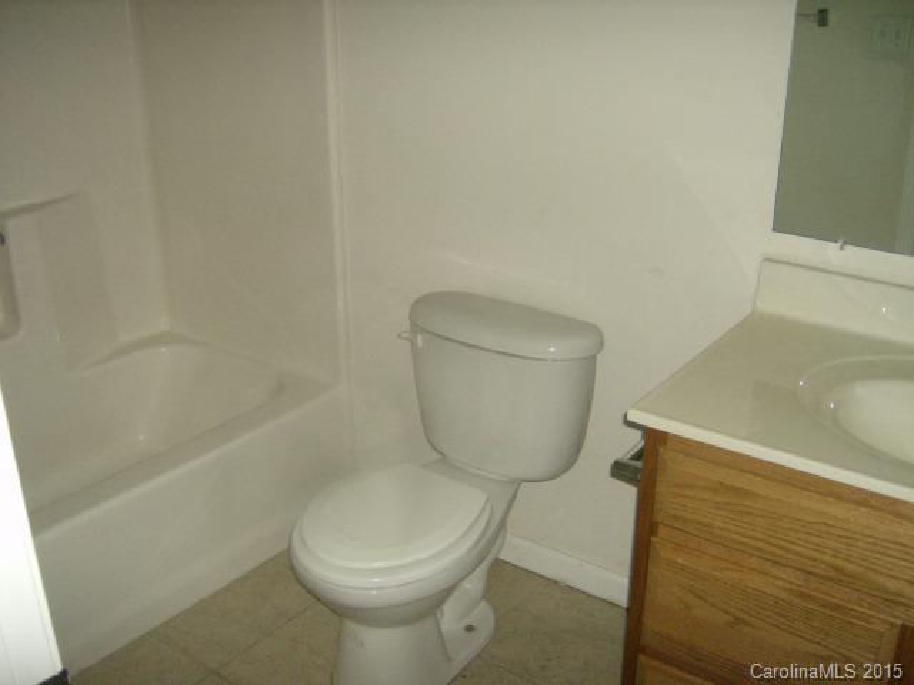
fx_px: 951
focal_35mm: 36
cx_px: 457
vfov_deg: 39.7
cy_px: 342
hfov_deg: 51.4
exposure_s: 1/60
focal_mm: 6
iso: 200
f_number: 2.8
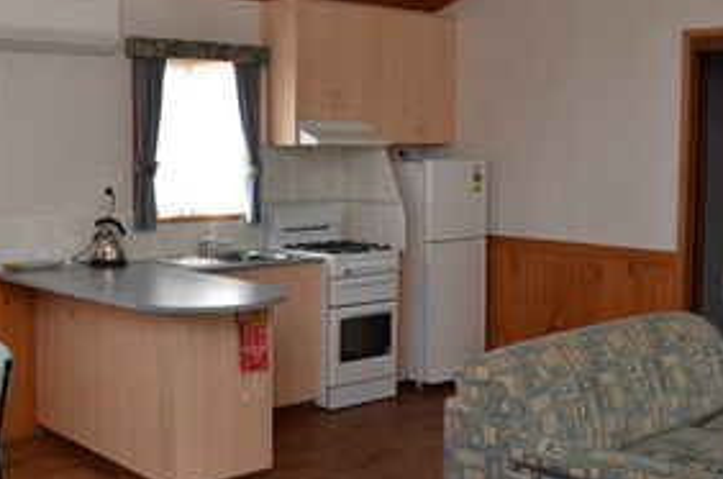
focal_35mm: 46
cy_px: 201
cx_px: 238
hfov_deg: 42.2
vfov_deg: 29.1
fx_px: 922
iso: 400
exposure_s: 1/100
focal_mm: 18
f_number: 5
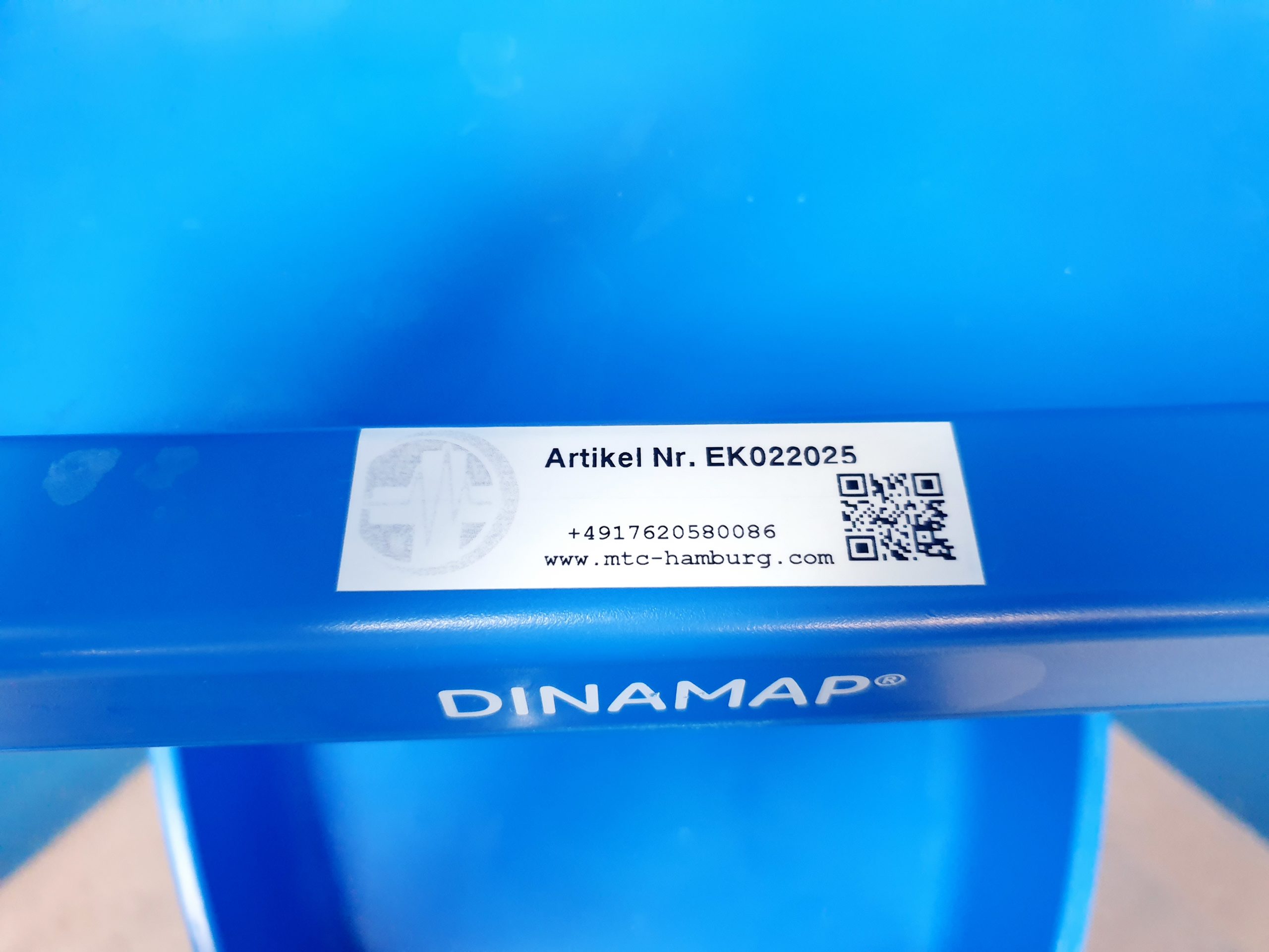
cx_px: 634
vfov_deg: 53.1
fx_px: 953
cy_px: 476
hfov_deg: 67.3
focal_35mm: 26
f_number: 1.5
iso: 250
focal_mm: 4.3
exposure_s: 1/50
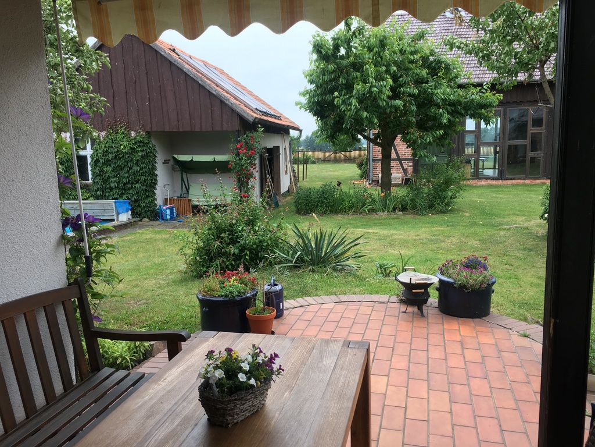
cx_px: 298
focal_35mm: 29
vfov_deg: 48.2
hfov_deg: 61.7
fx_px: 498
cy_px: 224
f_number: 2.2
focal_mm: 4.15
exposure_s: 1/100
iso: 25
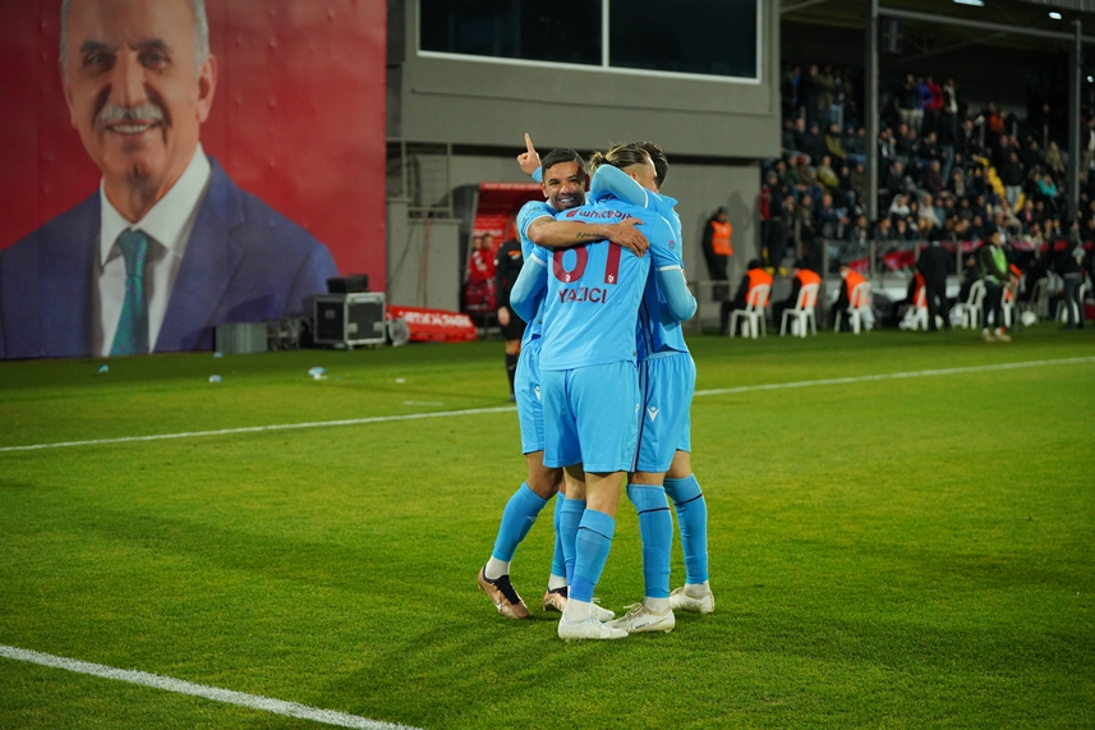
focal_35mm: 70
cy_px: 365
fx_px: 2129
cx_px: 548
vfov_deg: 19.4
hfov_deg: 28.8
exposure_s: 1/1600
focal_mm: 70
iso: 2000
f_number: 2.8
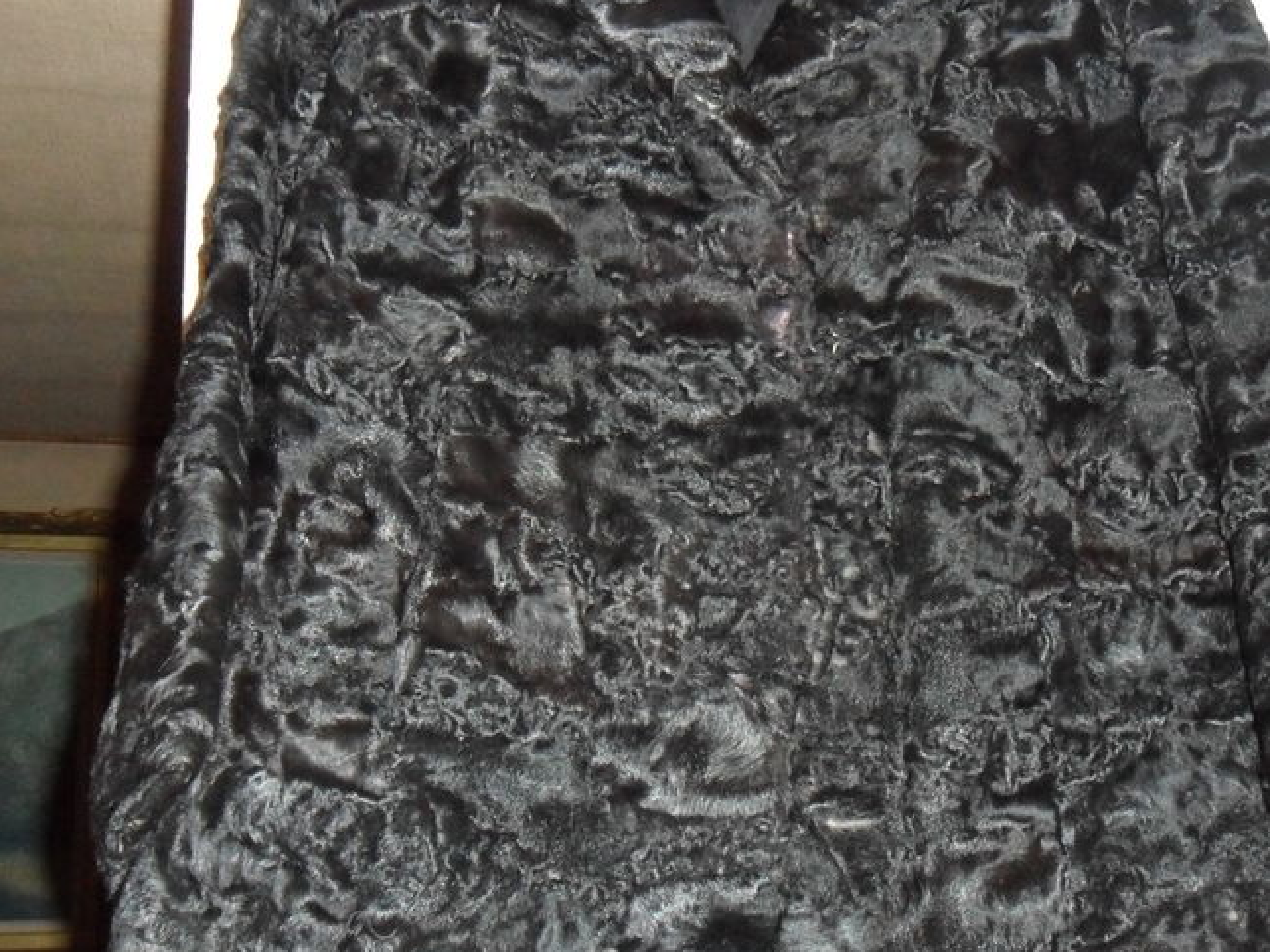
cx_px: 733
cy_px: 514
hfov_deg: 44.7
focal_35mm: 42
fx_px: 1541
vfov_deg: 34.3
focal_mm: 4.9
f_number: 3.5
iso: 400
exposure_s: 1/45
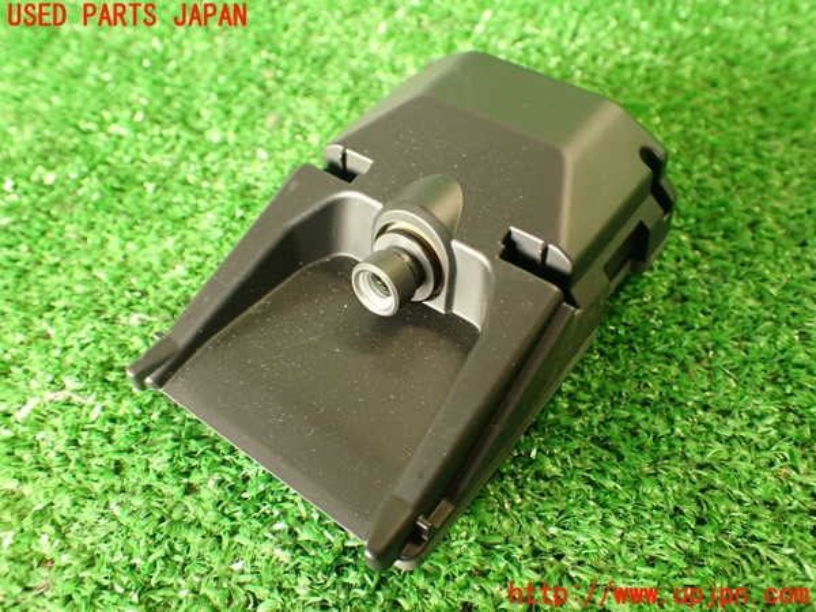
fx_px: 754
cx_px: 408
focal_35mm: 32
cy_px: 306
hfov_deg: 56.8
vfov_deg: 44.2
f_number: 2.4
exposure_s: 1/30
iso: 320
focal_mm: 5.79
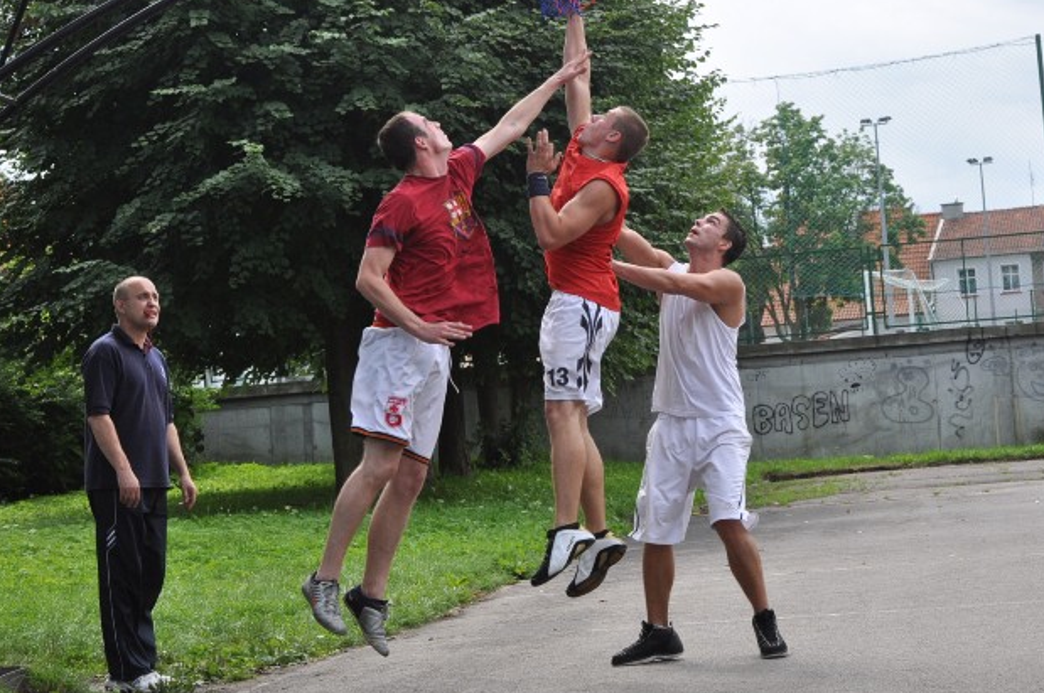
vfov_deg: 14.7
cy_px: 262
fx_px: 2693
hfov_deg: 21.9
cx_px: 632
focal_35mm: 93
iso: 500
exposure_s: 1/800
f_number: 5.6
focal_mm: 48
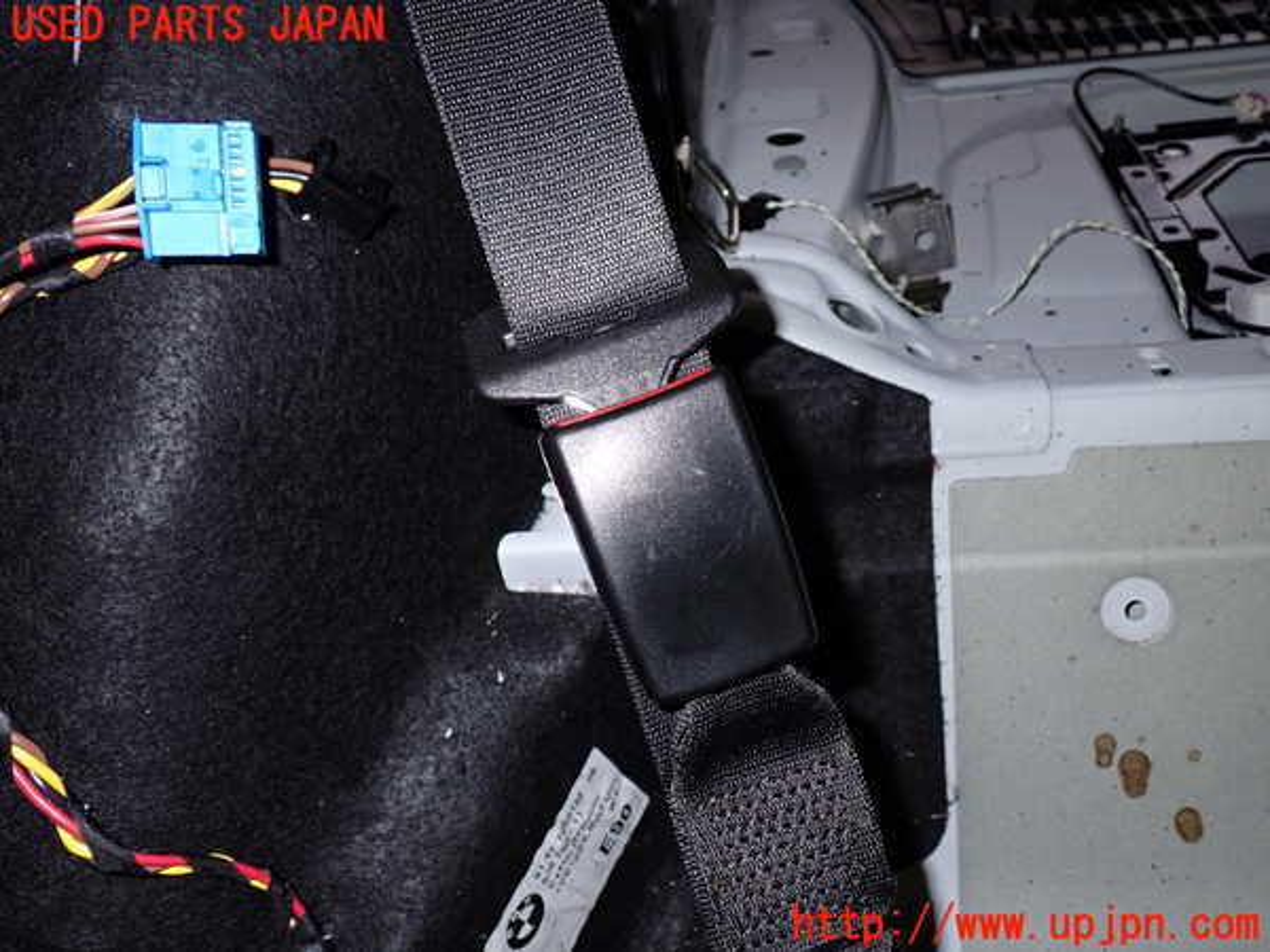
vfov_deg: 46.8
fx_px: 1101
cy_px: 476
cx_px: 635
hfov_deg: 60.0
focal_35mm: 30
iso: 250
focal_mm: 5.4
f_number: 6.3
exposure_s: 1/30
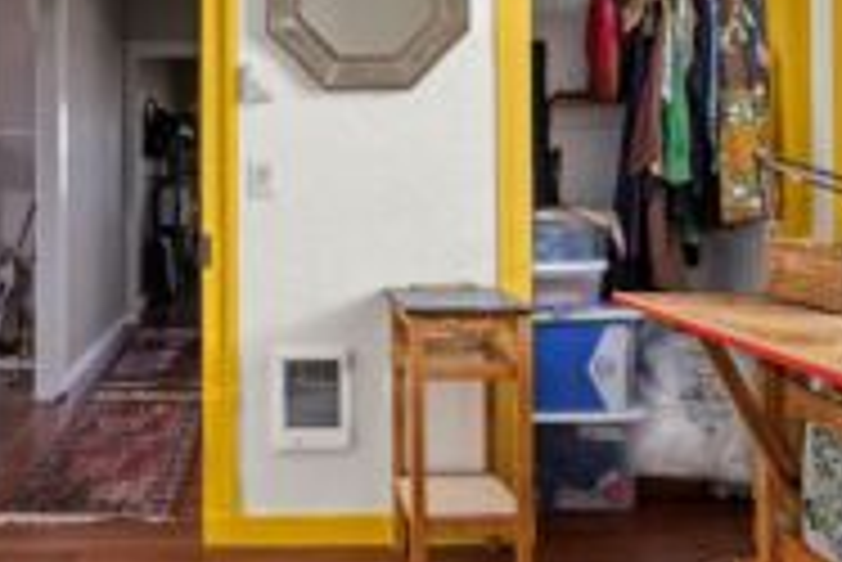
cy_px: 164
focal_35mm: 30
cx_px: 266
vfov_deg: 42.7
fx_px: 702
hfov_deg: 60.1
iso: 400
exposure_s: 1/8
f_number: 9
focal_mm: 14
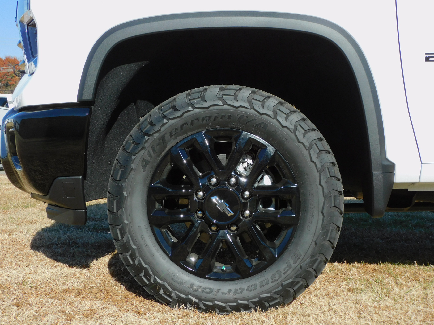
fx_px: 690
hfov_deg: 34.9
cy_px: 162
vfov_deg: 26.6
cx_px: 217
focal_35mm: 55
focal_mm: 9.9
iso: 125
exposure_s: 1/800
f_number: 4
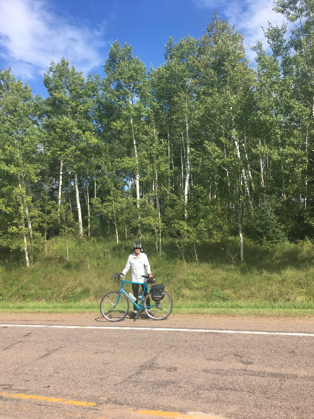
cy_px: 210
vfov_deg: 61.7
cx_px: 157
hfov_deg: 48.2
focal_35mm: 29
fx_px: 351
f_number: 2.2
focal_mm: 4.15
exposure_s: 1/905
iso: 25
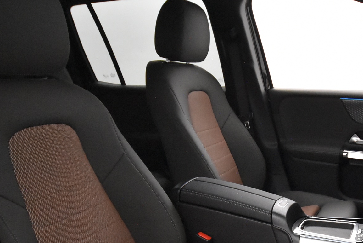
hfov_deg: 47.4
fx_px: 393
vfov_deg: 32.6
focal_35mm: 39
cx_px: 279
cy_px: 218
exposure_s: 1/60
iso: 7200
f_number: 4.5
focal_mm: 12
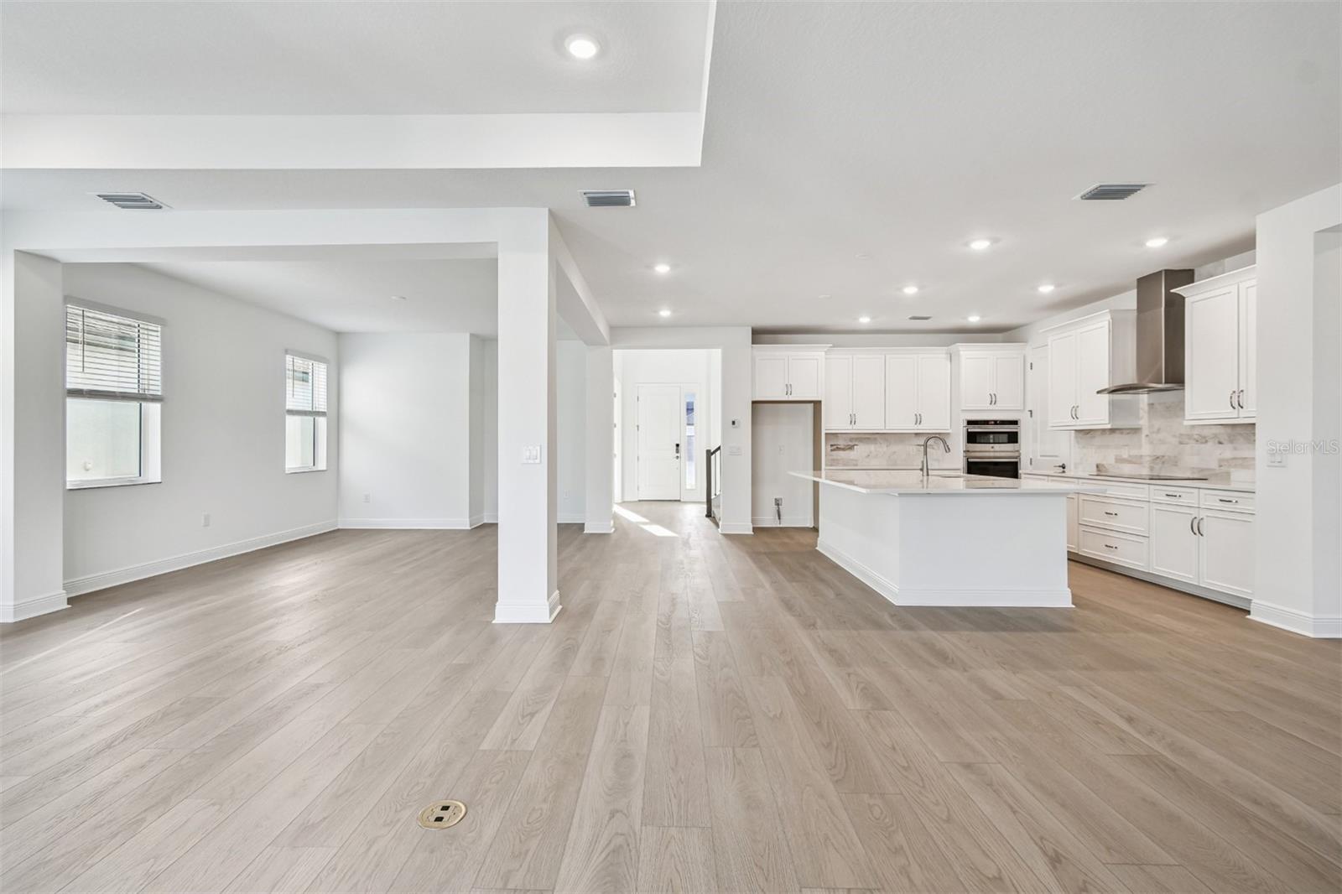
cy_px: 447
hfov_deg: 100.4
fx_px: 559
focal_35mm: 15
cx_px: 671
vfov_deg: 77.3
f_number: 7.1
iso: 100
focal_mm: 10
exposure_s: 1/40
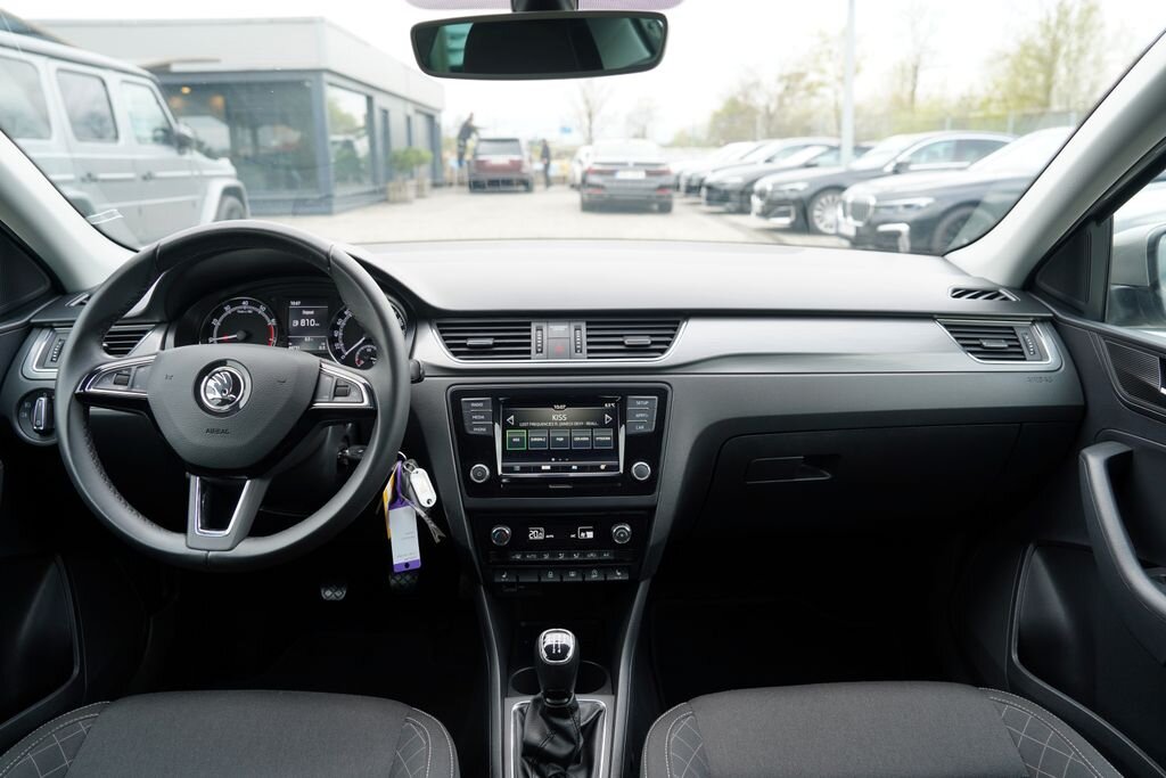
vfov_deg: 53.1
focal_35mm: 24
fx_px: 777
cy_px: 389
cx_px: 583
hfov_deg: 73.7
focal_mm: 24
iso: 100
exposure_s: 1/60
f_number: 4
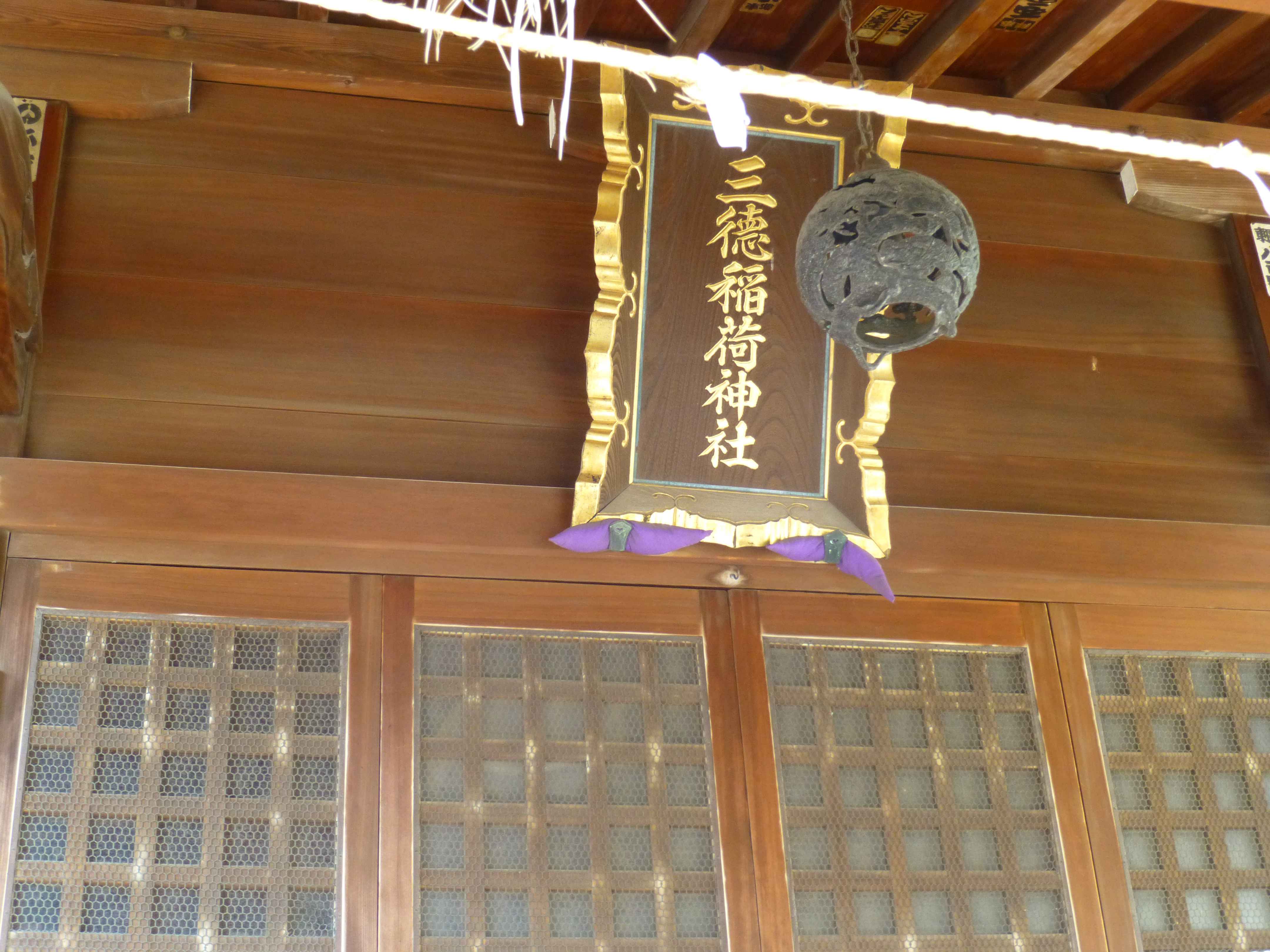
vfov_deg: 30.3
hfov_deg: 39.7
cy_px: 476
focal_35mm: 48
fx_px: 1761
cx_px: 635
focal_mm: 8.6
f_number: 4
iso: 400
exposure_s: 1/50
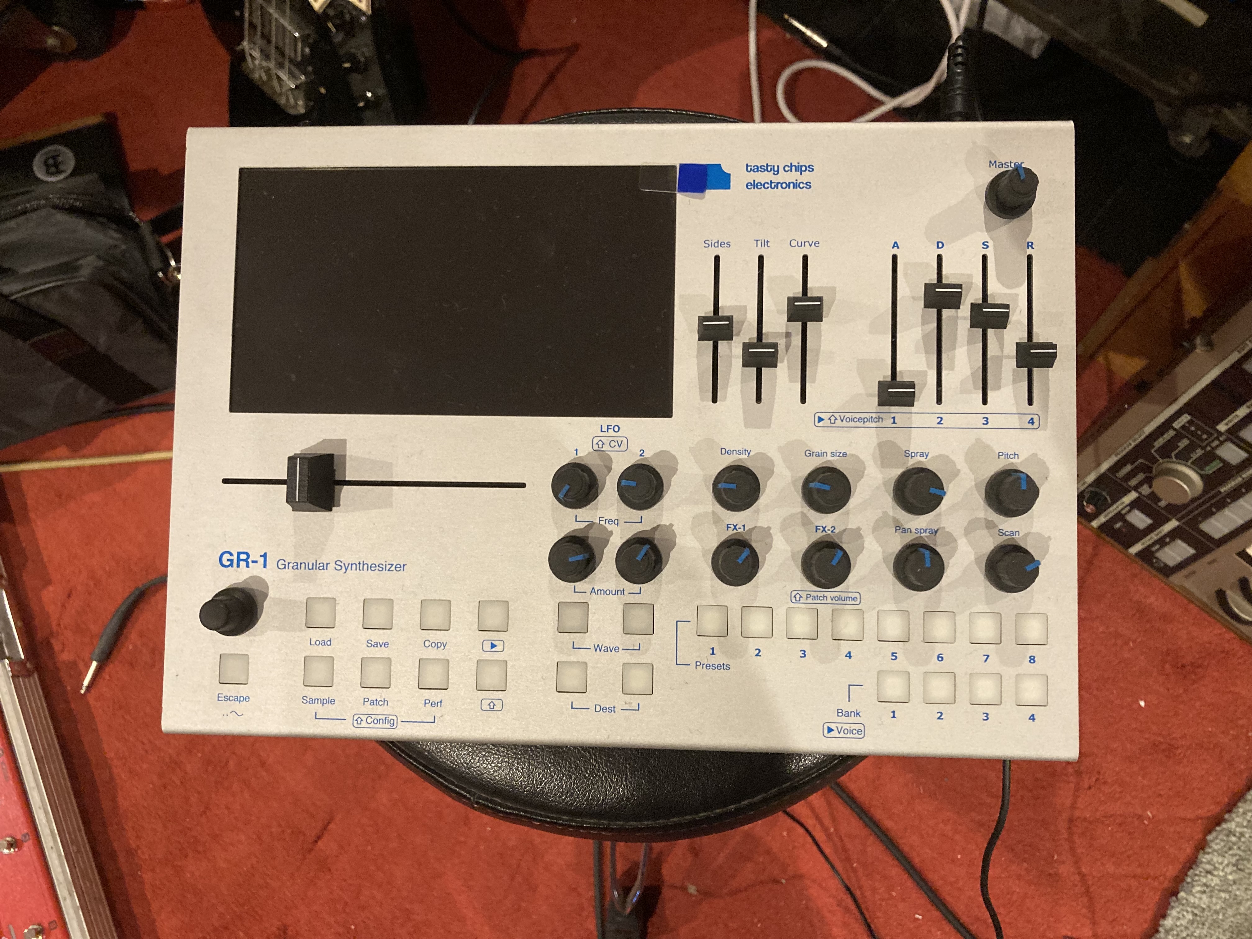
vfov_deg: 49.7
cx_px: 626
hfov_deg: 63.4
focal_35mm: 28
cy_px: 470
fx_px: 1013
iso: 320
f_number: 1.8
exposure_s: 1/33
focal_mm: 3.99
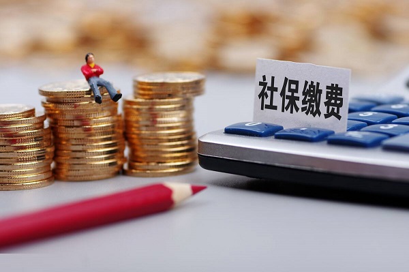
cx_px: 204
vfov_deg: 9.1
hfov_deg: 13.7
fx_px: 1703
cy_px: 136
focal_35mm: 150
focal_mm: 100
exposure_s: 1/160
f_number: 5
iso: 100
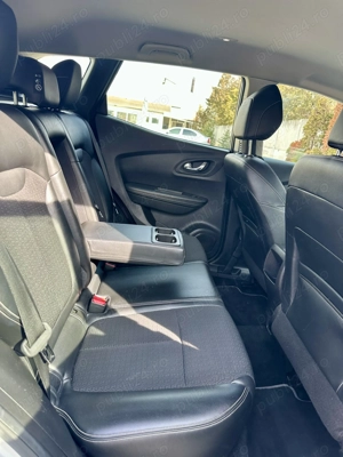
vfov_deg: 71.6
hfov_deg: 56.8
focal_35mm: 24
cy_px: 228
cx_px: 172
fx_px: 317
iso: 80
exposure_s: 1/121
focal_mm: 6.86
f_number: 1.78
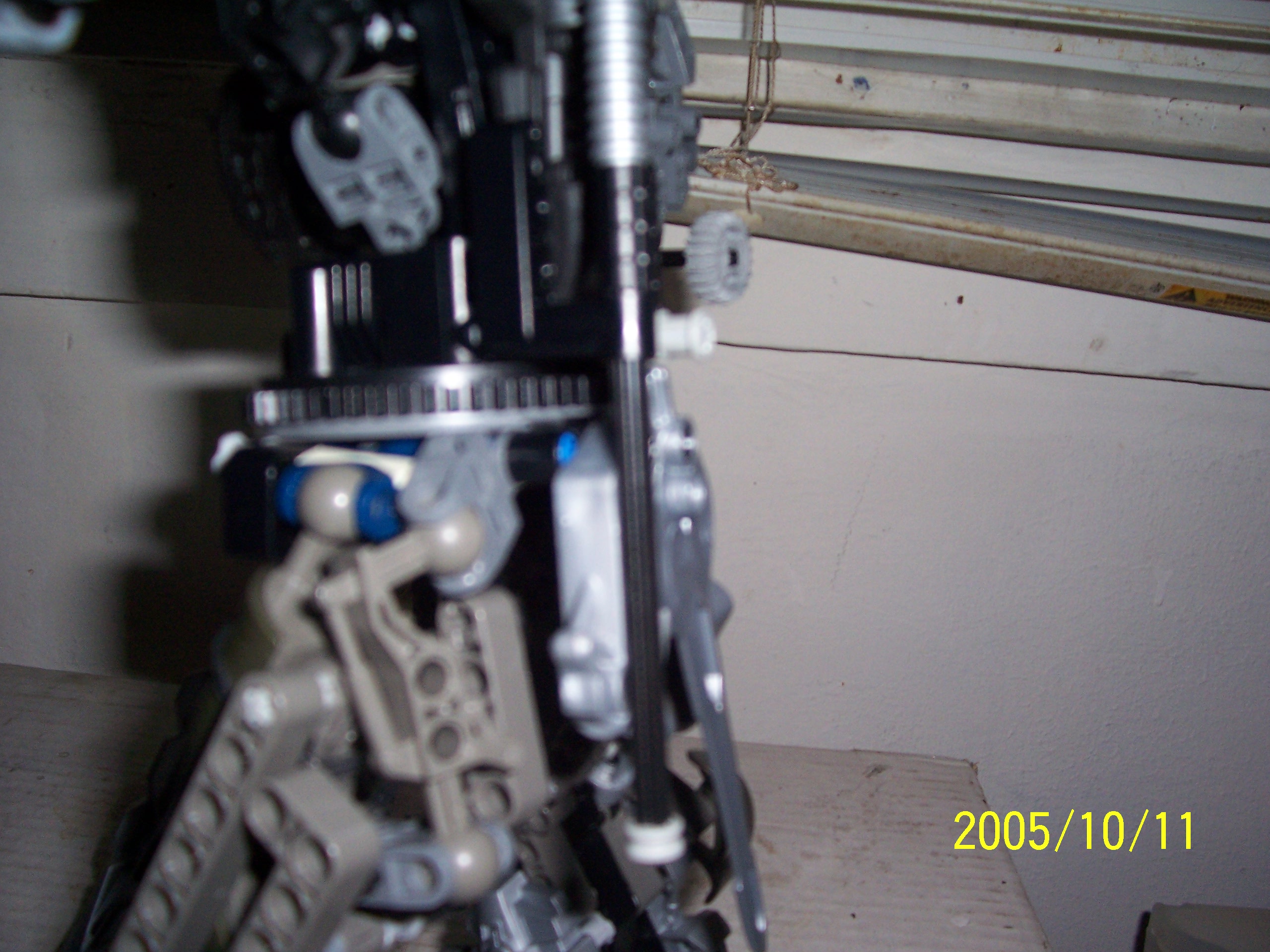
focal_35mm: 34
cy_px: 476
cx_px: 635
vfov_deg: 41.8
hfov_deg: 54.0
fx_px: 1247
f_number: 2.7
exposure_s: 1/60
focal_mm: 5.6
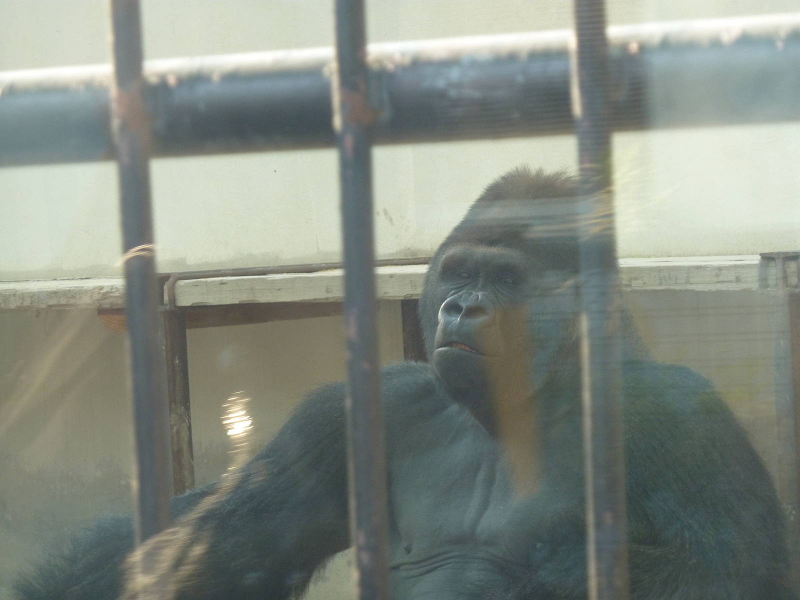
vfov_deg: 8.2
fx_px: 4206
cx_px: 400
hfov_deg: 10.9
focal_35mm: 182
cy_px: 300
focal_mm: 29.9
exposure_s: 1/60
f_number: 4.5
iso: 200
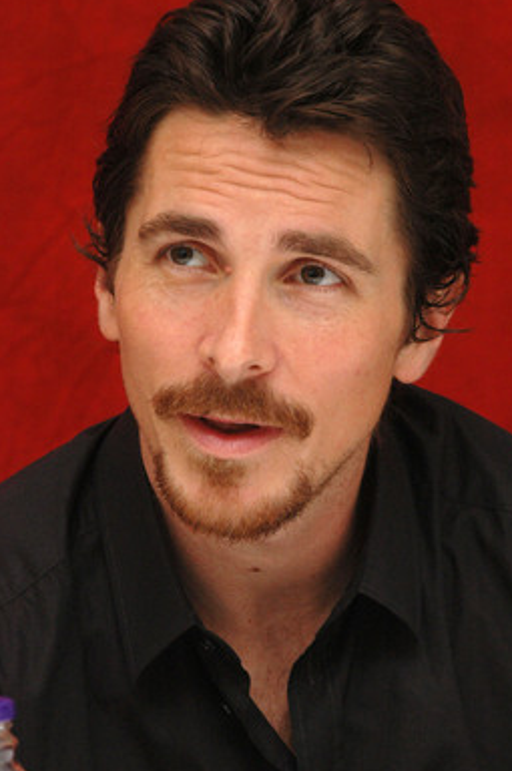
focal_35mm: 227
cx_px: 261
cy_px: 373
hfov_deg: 6.0
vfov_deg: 9.1
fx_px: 4845
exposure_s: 1/400
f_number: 10
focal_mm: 145
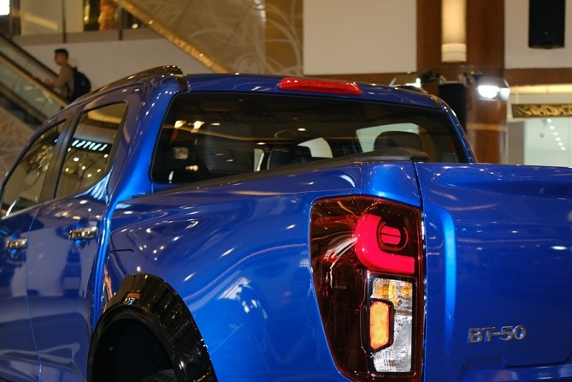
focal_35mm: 67
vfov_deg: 20.0
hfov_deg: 29.9
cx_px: 369
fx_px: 1064
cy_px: 324
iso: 800
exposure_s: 1/160
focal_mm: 23
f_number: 2.8
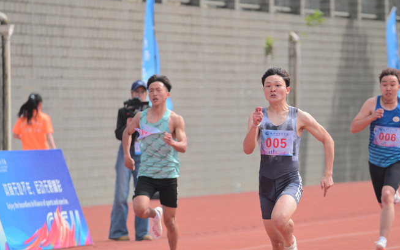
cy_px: 154
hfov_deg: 5.4
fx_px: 4218
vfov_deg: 3.4
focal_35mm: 387
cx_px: 240
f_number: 6.3
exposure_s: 1/1000
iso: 360
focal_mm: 310
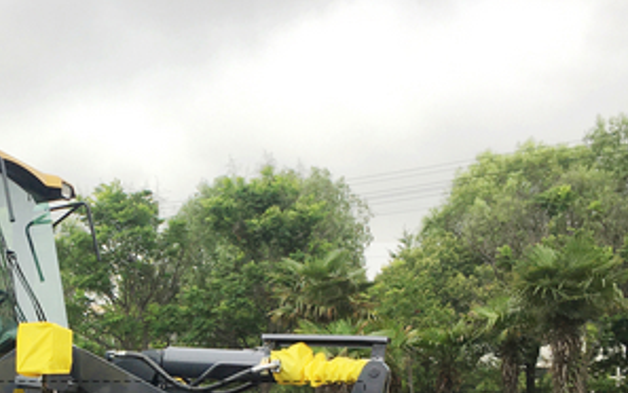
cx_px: 91
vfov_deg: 19.9
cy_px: 452
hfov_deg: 31.7
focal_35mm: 62
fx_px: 1062
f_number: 2.2
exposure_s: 1/388
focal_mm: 4.15
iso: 25
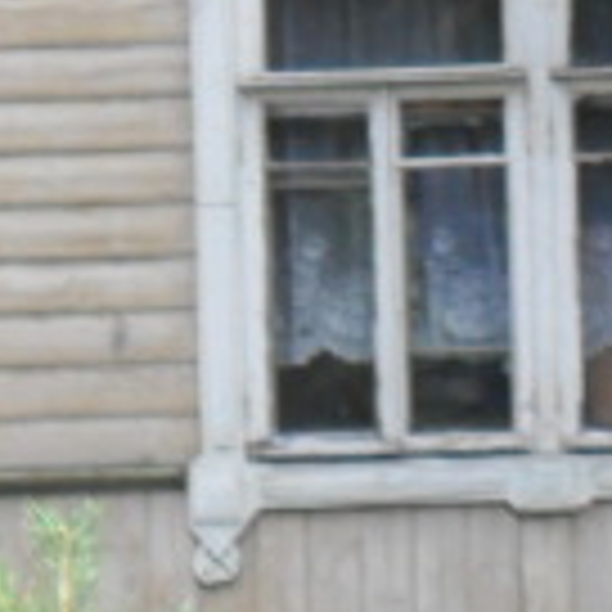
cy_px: 58
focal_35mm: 247
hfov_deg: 7.0
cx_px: 747
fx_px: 4941
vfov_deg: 7.1
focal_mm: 6.6
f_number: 4
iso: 100
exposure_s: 1/60
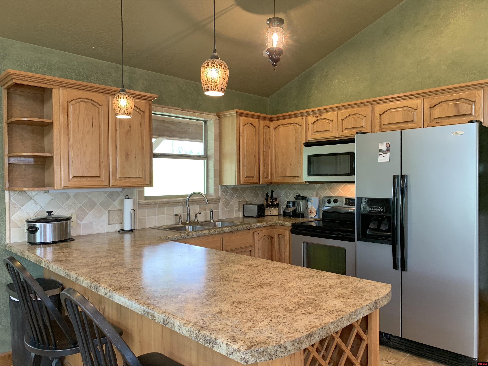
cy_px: 183
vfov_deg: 53.1
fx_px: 367
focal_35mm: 26
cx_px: 244
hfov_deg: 67.3
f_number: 1.8
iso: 160
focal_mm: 4.25
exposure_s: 1/60
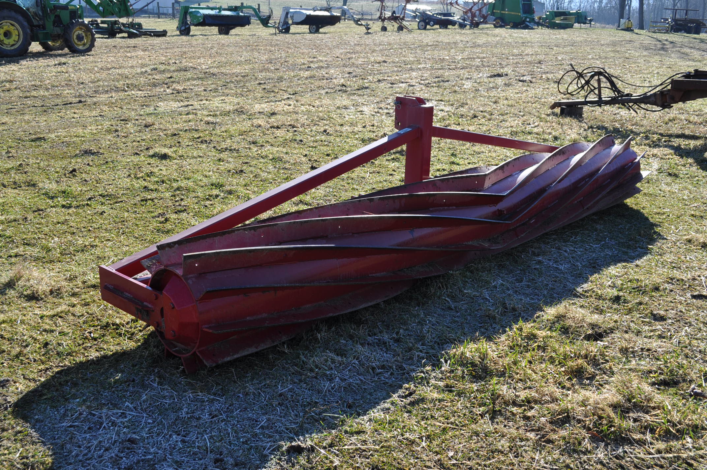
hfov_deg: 53.2
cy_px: 235
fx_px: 706
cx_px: 354
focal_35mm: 36
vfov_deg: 36.8
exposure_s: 1/200
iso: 200
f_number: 7.1
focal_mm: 24
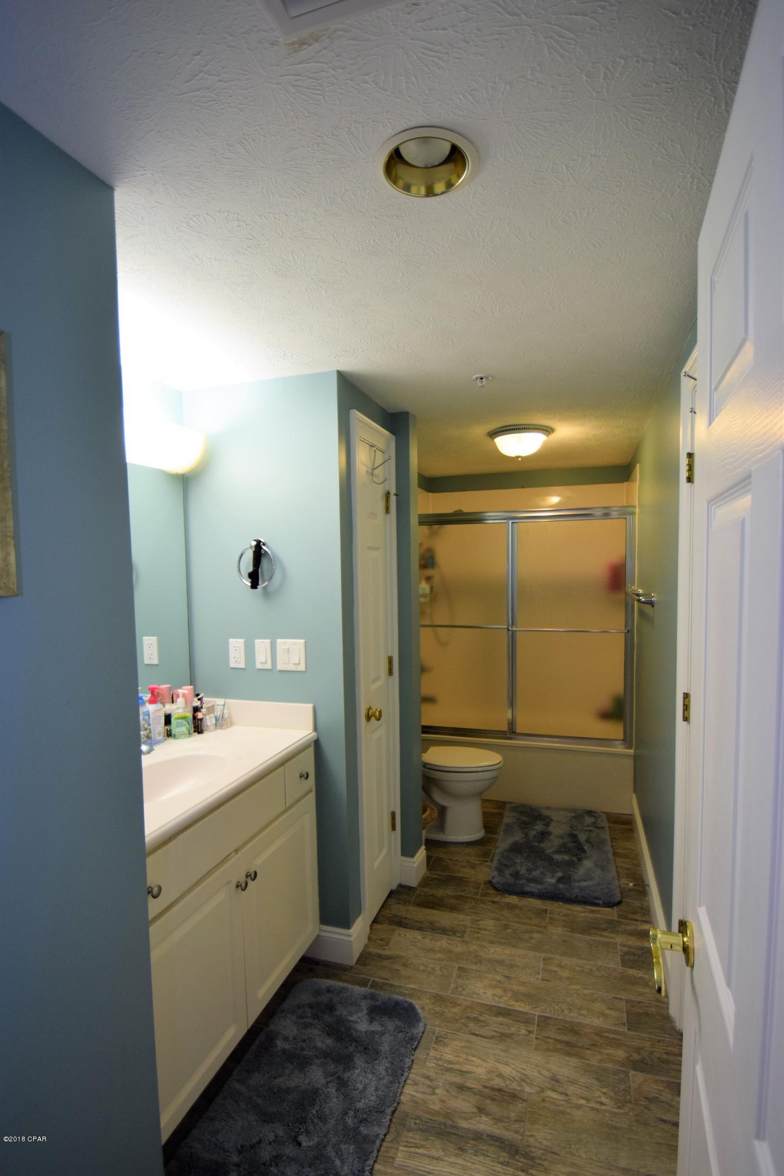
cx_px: 392
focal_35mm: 16
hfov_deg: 72.0
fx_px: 539
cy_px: 588
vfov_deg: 95.0
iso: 560
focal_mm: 11
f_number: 4
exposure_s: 1/60
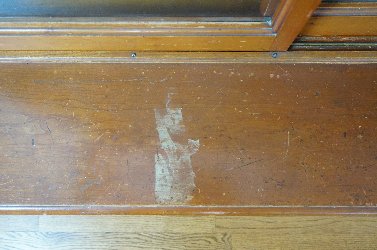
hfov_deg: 59.5
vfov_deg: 41.6
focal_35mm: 32
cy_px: 125
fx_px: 330
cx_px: 188
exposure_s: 1/30
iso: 3200
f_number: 4
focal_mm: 21
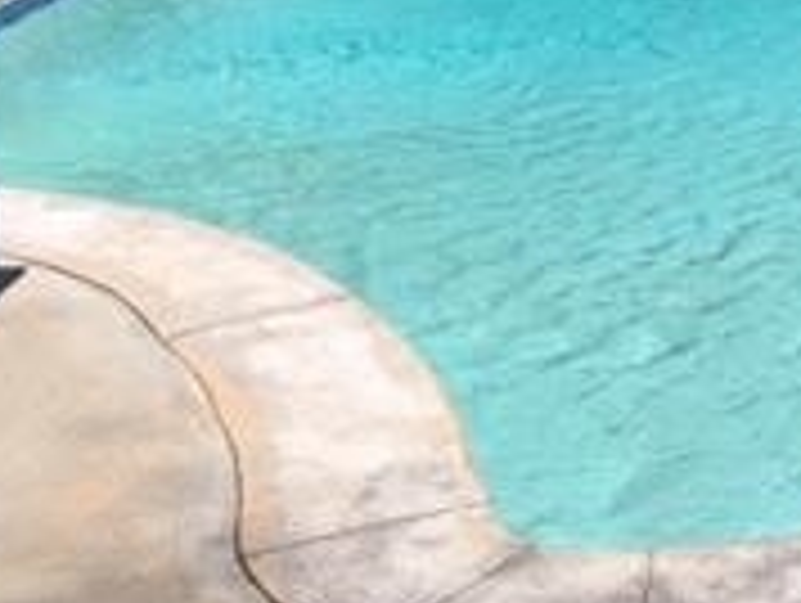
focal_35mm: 104
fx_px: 2410
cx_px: 1084
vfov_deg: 14.0
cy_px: -22
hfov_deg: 17.5
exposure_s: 1/1603
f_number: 2.2
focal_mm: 4.15
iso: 25
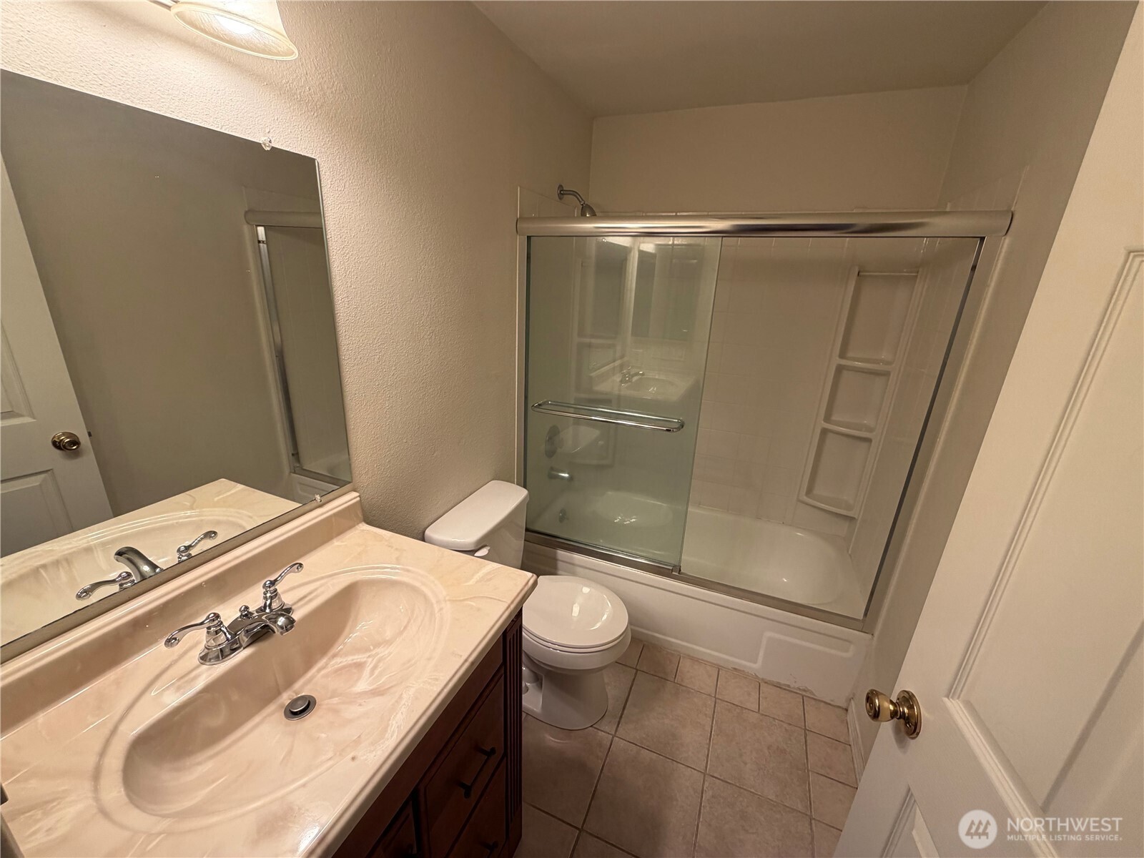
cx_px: 572
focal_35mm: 14
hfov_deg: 102.1
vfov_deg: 85.7
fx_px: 463
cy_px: 429
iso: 160
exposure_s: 1/120
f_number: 2.2
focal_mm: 2.22
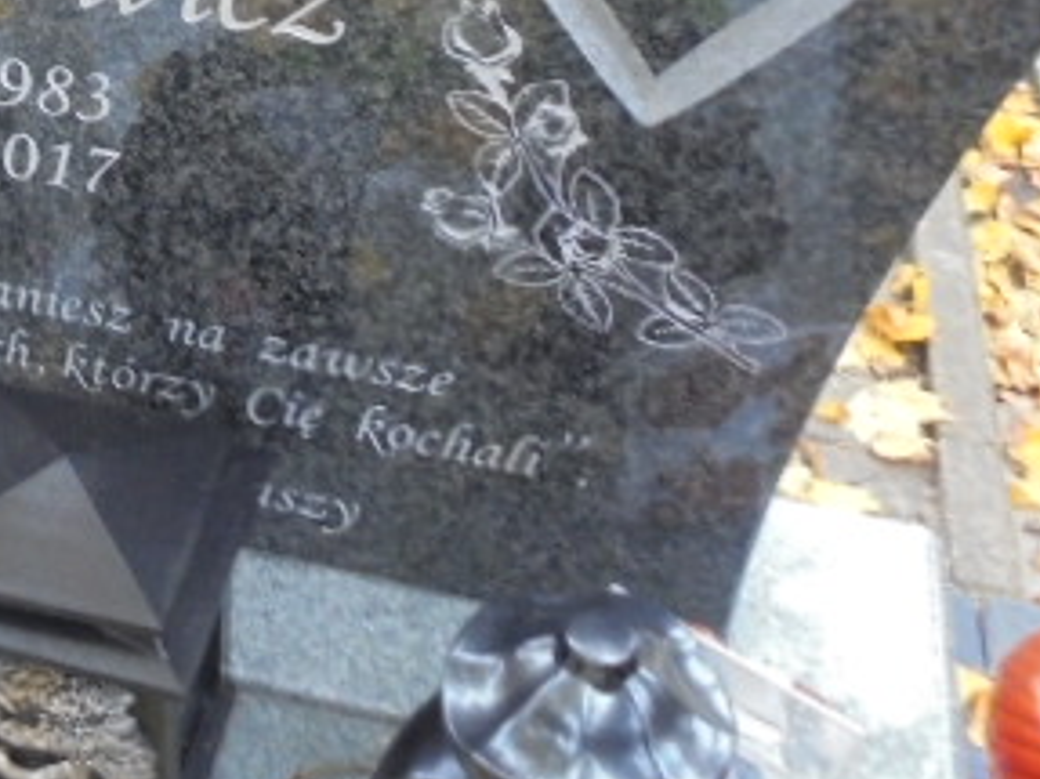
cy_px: 47
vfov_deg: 24.3
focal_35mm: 58
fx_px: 1742
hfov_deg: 31.5
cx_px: 83
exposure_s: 1/25
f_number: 3.5
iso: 400
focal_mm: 4.6
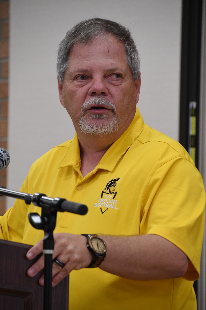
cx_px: 103
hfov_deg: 5.2
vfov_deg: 7.8
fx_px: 2253
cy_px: 155
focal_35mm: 262
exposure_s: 1/60
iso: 2000
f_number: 6.3
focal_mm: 175
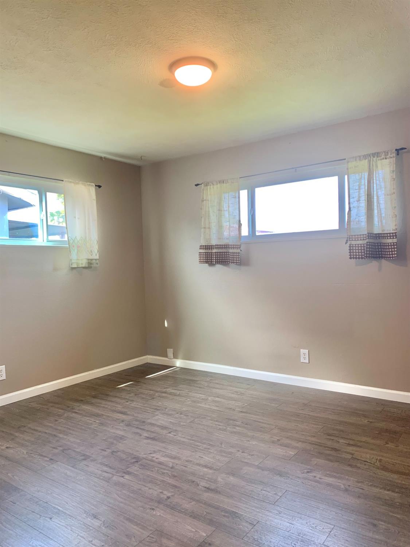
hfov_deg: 53.1
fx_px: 411
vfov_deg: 67.3
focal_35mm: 26
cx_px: 205
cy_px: 274
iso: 50
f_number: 1.8
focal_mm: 4.25
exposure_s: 1/60
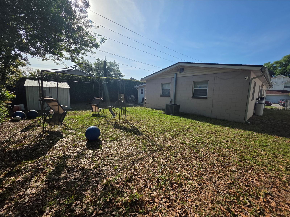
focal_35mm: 13
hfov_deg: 106.2
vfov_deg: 89.9
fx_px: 109
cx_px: 145
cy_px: 108
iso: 40
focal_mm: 2.2
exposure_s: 1/2913
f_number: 1.9
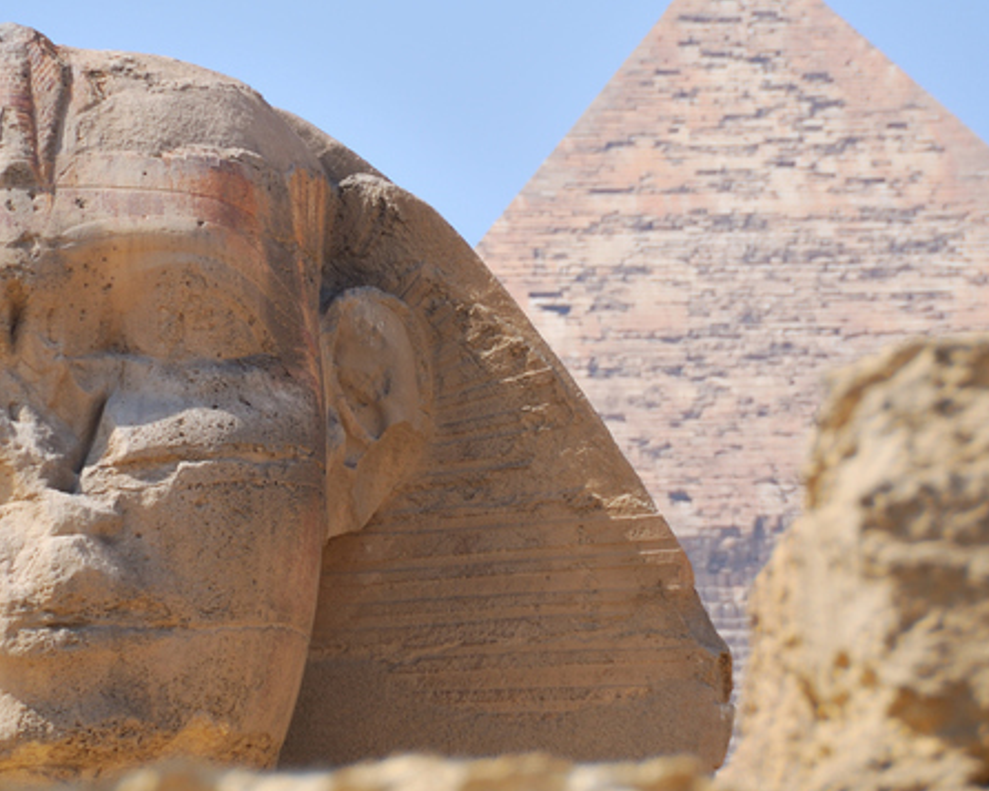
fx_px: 12940
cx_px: 461
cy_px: 350
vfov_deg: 3.5
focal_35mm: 442
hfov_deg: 4.4
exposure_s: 1/320
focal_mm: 200
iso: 100
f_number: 5.6
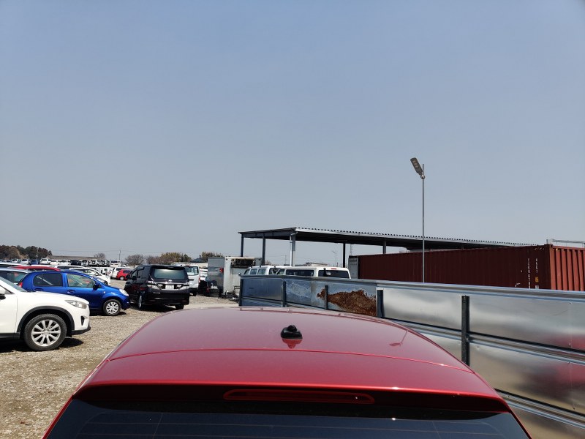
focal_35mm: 27
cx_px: 292
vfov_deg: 51.4
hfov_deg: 65.3
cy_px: 220
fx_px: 456
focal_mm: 4.75
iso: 125
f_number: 1.65
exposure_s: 1/2622
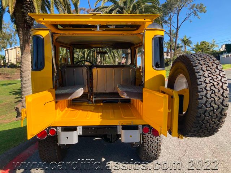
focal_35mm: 28
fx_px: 187
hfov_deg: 63.4
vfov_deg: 49.7
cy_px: 86
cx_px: 116
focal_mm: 3.99
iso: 20
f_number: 1.8
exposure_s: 1/873
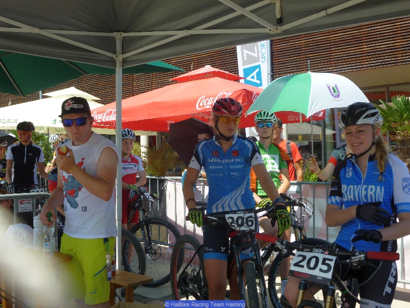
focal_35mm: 41
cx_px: 205
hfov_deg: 45.8
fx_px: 486
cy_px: 154
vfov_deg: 35.1
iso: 100
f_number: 3.8
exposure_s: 1/400
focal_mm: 7.4
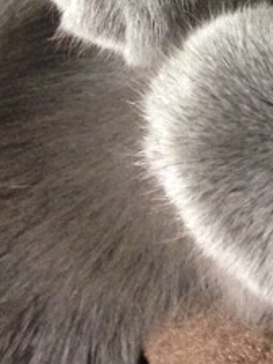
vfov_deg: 11.9
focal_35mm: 151
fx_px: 1588
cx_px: 462
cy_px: -315
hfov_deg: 9.4
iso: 400
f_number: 2.4
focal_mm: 4.12
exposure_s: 1/15
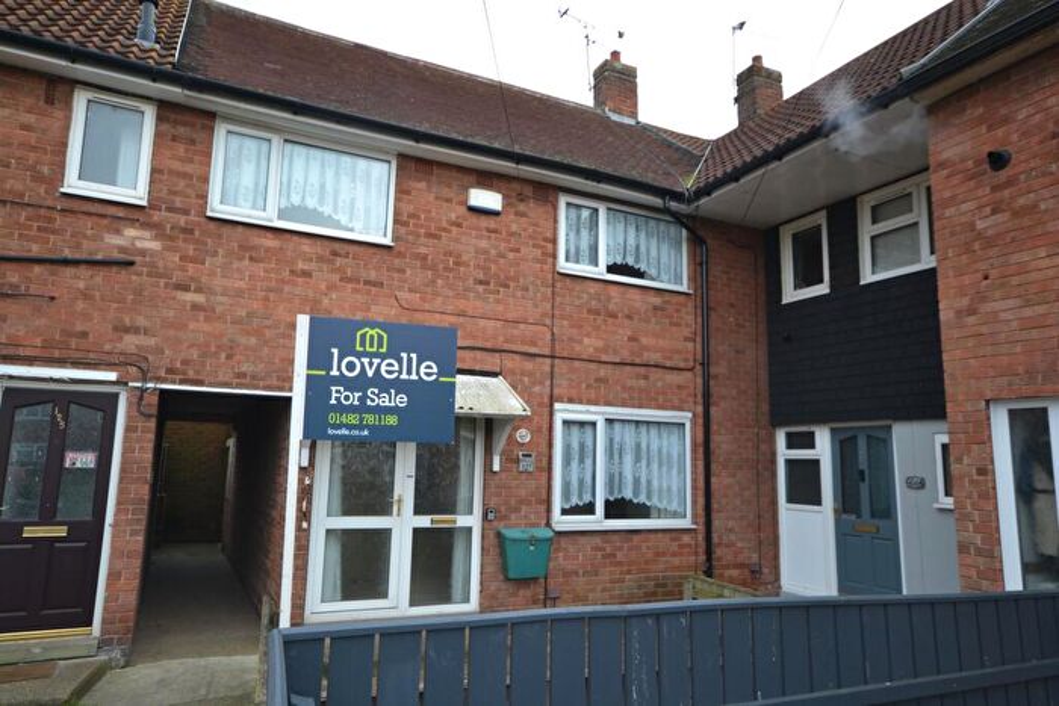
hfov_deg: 73.7
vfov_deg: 53.2
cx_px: 530
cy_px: 353
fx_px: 706
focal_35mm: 24
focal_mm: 16
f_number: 5.6
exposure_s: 1/125
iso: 220
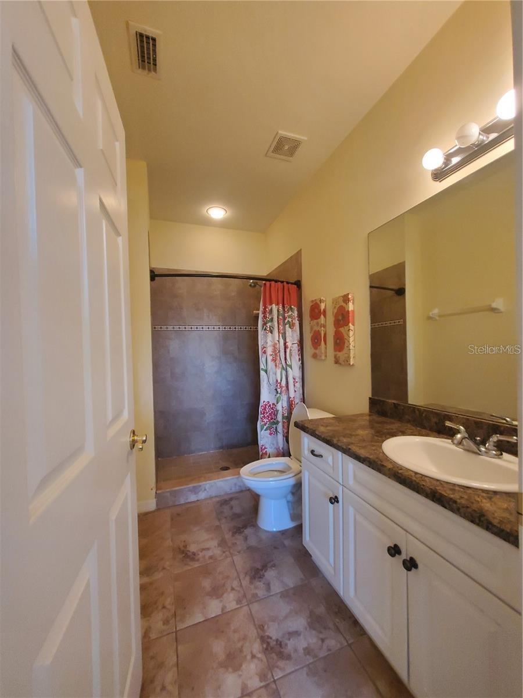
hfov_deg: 89.9
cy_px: 349
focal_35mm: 13
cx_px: 262
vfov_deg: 106.2
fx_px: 262
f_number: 2.2
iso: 320
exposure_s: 1/59
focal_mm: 1.8
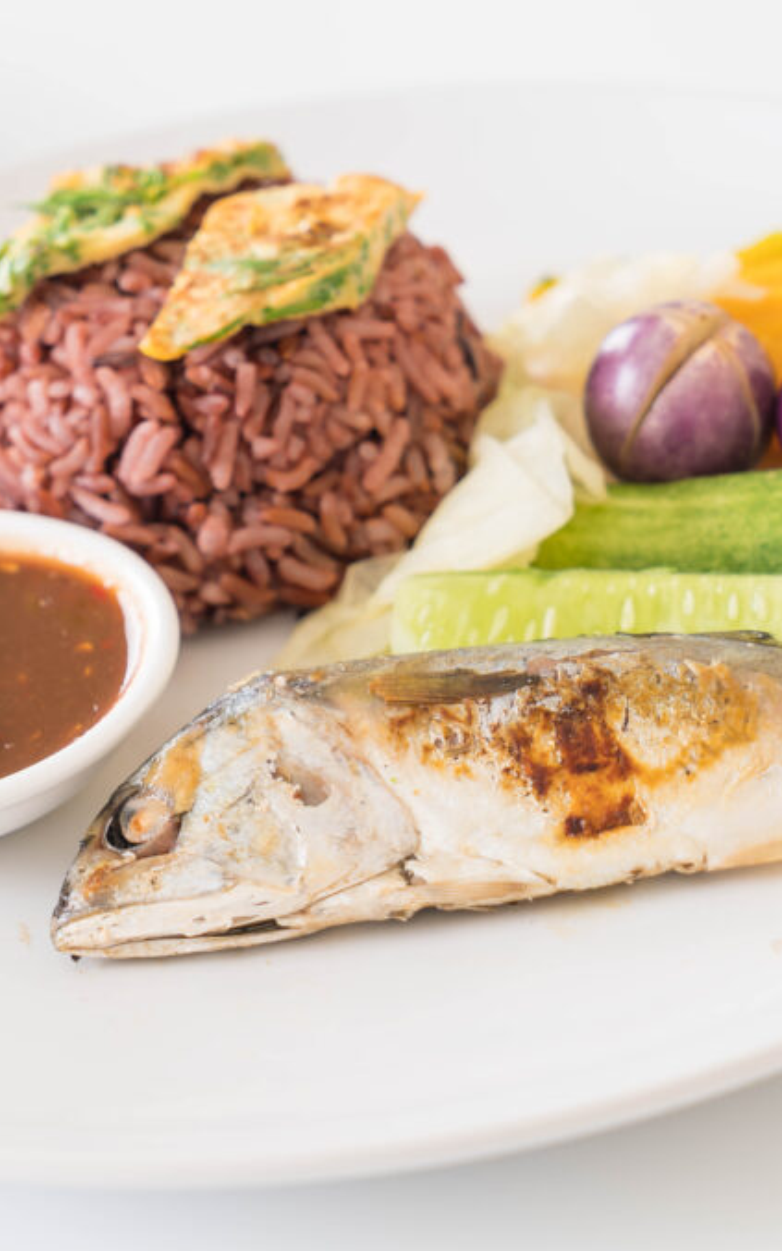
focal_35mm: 108
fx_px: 3684
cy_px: 629
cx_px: 148
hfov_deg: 12.1
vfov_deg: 19.3
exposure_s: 1/100
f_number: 6.3
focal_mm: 70
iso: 100
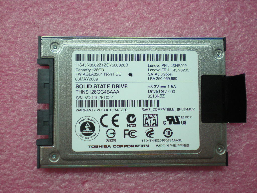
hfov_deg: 42.9
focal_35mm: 44
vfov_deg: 32.9
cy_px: 96
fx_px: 327
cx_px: 128
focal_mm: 7.4
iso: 200
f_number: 3.5
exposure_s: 1/42.1
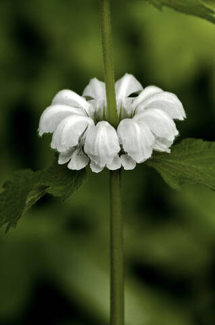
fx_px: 1417
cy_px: 162
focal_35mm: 158
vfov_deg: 13.1
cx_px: 108
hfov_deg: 8.7
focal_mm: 105
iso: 500
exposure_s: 1/640
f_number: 13
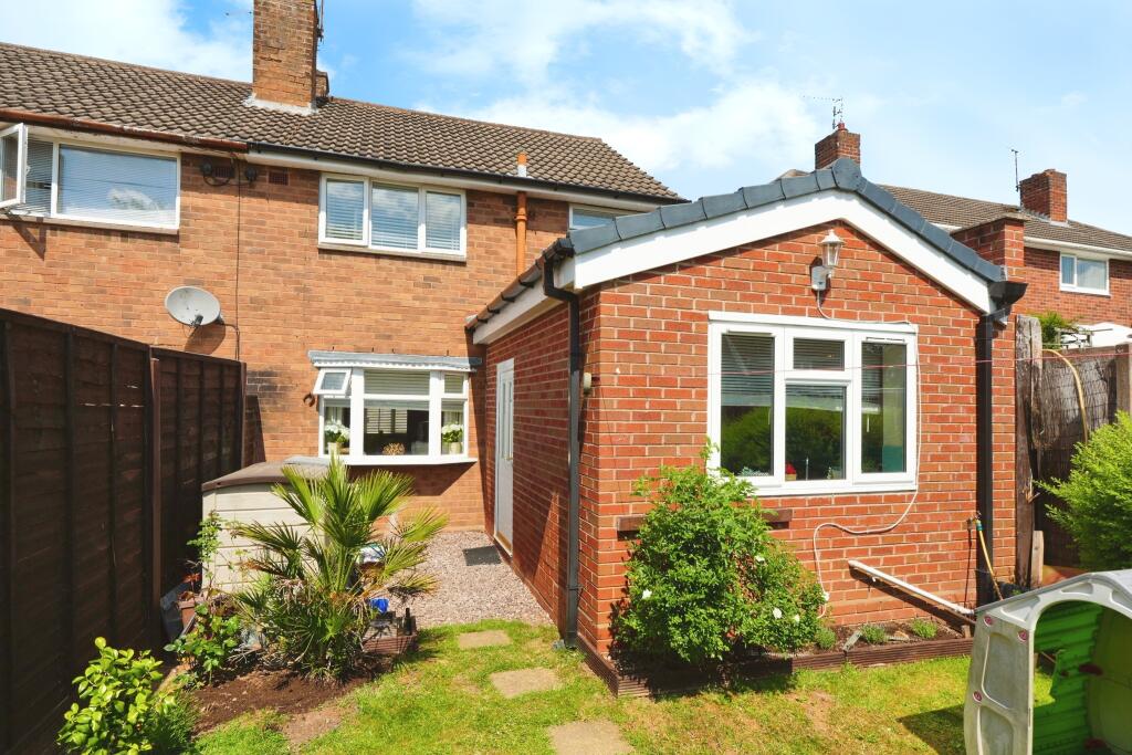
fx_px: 613
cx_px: 566
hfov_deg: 85.4
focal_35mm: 20
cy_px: 378
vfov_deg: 63.2
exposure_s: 1/160
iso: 100
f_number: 10
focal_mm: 13
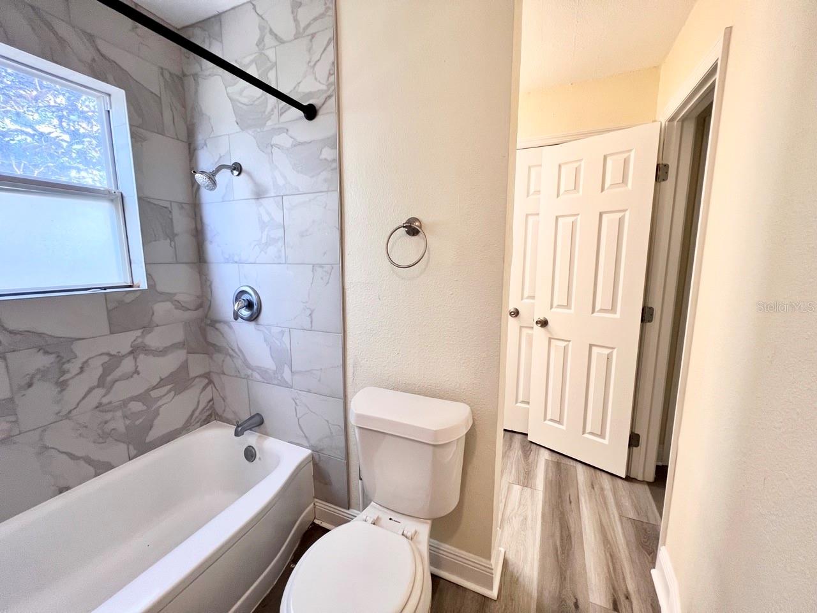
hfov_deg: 106.2
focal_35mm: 13
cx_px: 408
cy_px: 306
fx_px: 307
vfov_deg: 89.9
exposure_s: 1/120
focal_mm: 1.57
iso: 125
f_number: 1.8
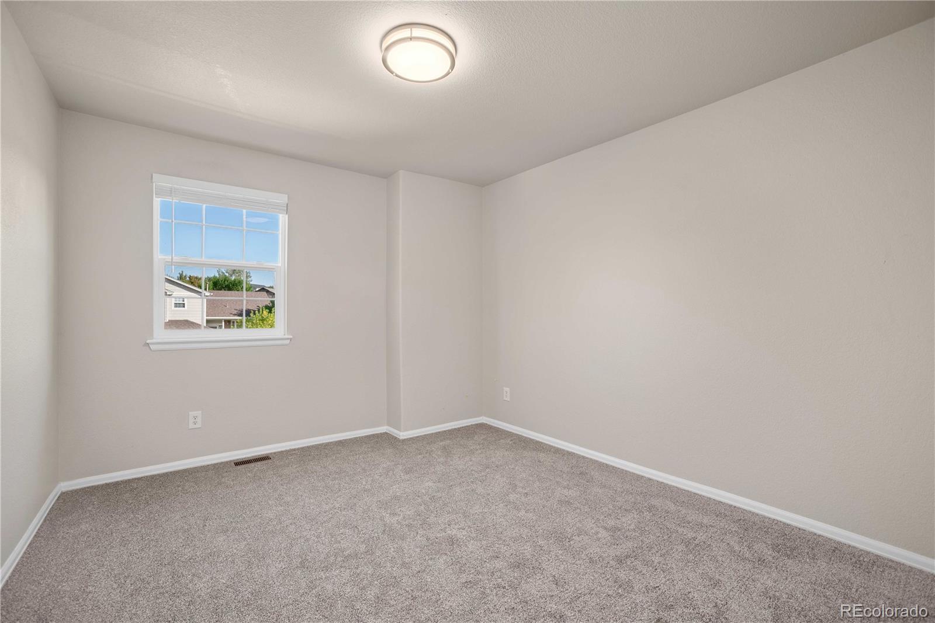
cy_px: 312
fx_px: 390
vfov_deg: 77.3
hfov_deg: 100.4
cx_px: 468
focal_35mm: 15
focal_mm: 15
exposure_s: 1/1.67
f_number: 9
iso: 100
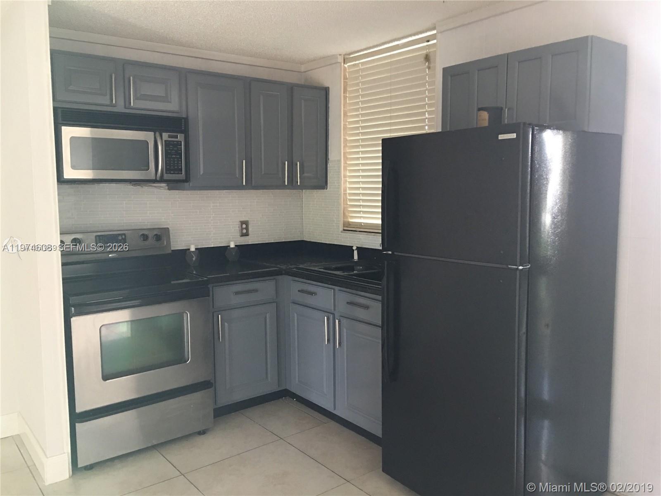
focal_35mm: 29
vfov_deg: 48.2
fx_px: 554
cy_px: 248
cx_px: 330
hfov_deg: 61.7
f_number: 2.2
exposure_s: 1/10
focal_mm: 4.15
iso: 80
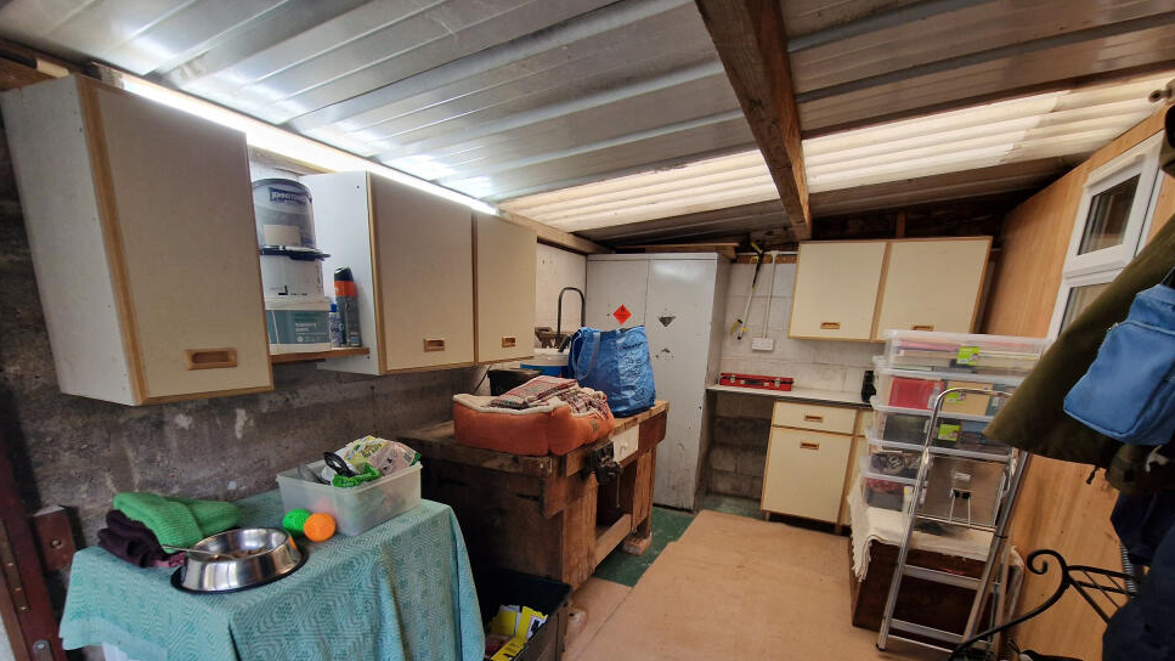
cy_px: 458
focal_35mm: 15
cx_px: 597
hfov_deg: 103.0
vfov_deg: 67.9
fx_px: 467
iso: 250
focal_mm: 2.2
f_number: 2.2
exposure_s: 1/50
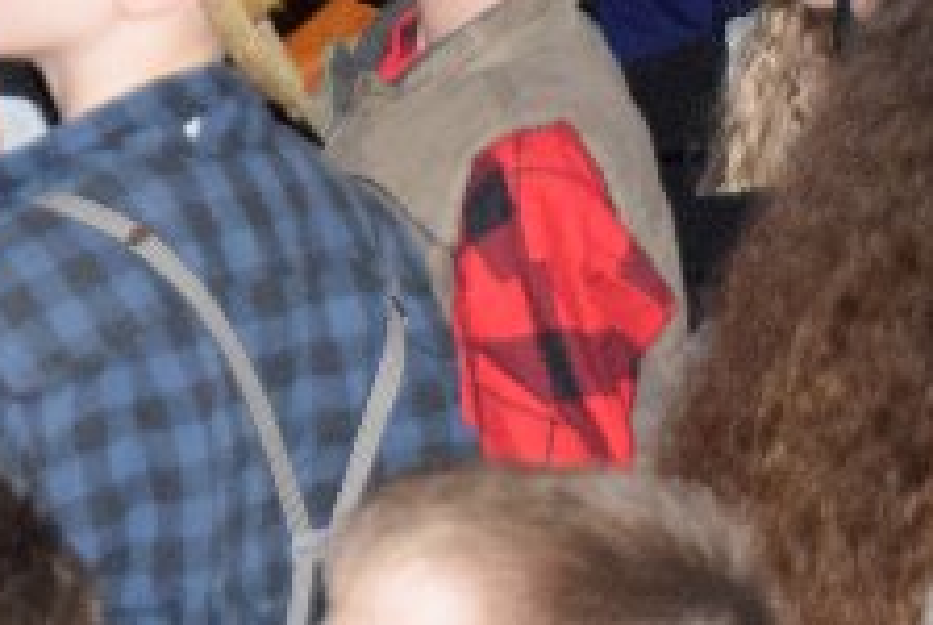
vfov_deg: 5.3
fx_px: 6591
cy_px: -519
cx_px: -970
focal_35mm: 254
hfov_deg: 7.7
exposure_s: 1/60
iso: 3200
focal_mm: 38
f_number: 3.5
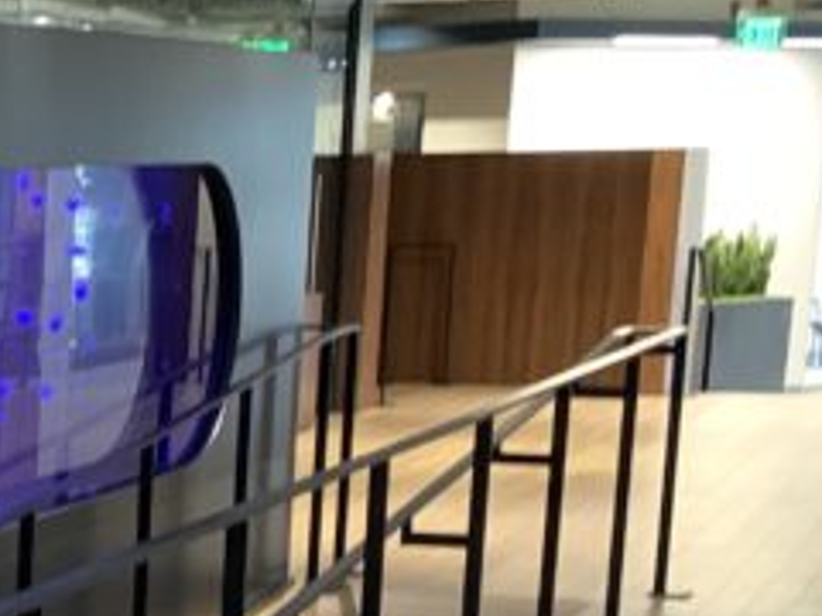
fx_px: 2636
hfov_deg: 14.8
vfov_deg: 13.0
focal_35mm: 111
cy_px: 749
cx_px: -781
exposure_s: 1/24
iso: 640
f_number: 1.8
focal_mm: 4.25
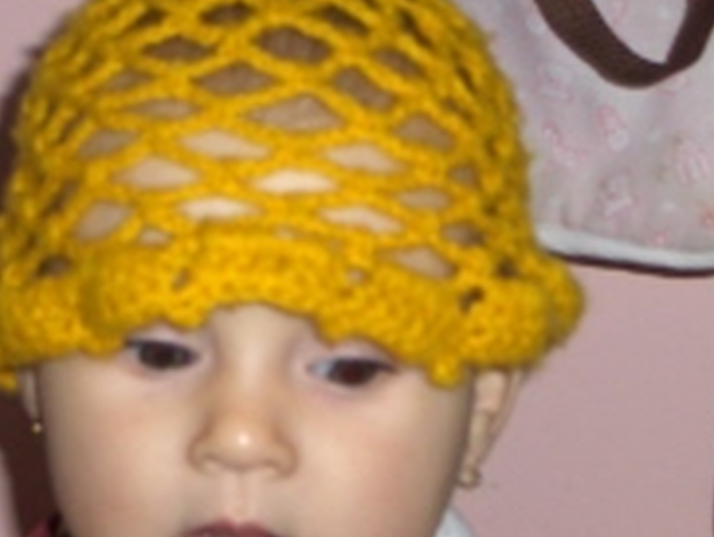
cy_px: 165
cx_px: 239
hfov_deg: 11.7
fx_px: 3470
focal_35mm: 168
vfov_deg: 8.8
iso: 100
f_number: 3.5
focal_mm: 11.2
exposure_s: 1/90
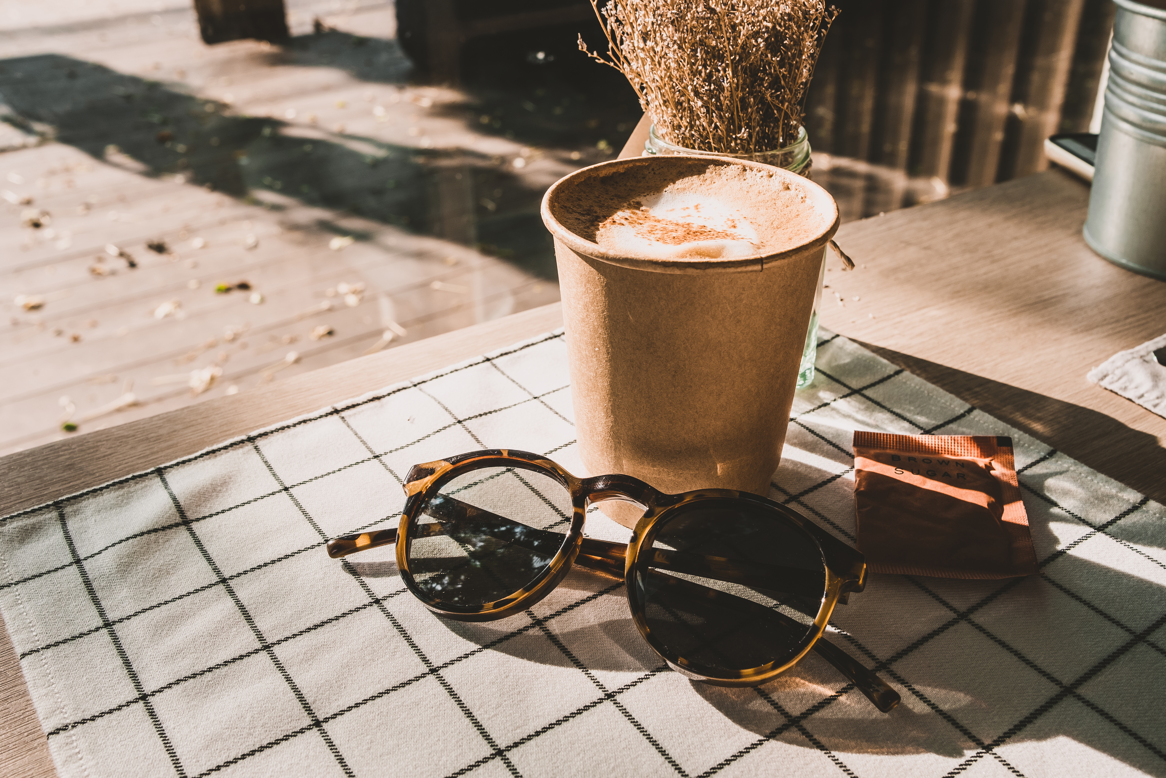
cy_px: 389
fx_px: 1134
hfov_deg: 54.4
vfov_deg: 37.9
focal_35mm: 35
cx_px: 583
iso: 200
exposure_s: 1/110
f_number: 8
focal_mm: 23
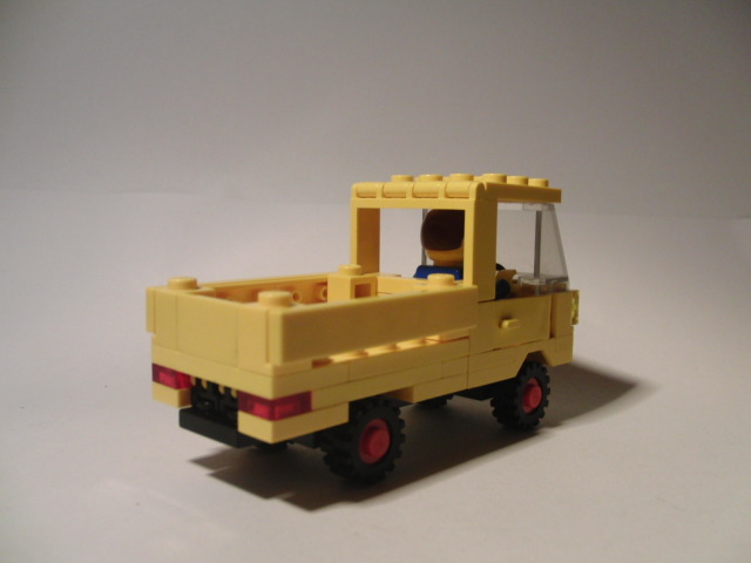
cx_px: 376
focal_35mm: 37
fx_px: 803
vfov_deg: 38.7
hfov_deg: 50.1
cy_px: 282
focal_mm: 6.42
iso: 250
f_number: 3.6
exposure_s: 1/80
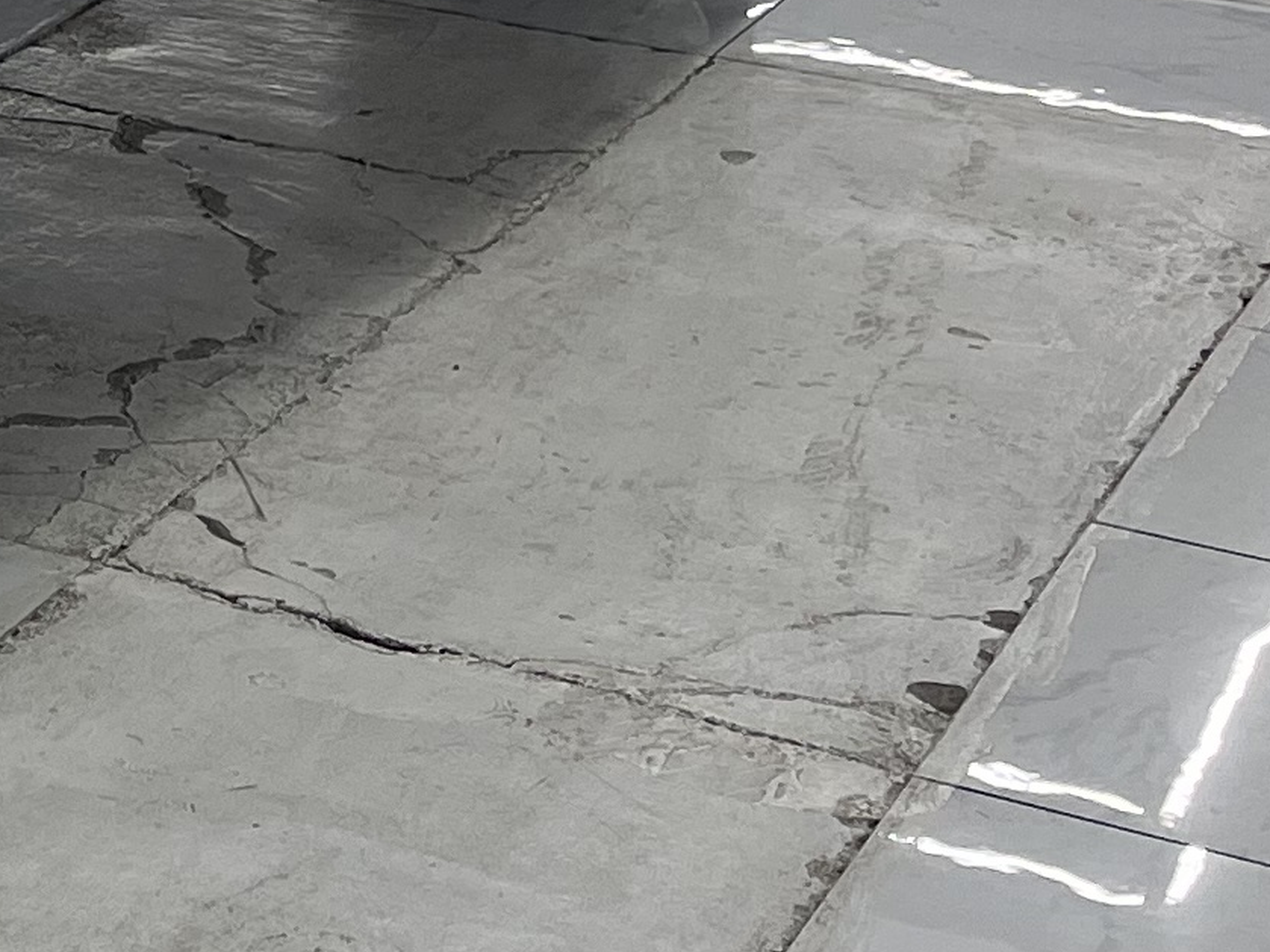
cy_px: -495
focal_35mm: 125
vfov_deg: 11.4
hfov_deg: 12.7
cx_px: -1644
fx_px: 4585
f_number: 1.6
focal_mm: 5.1
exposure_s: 1/121
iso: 64
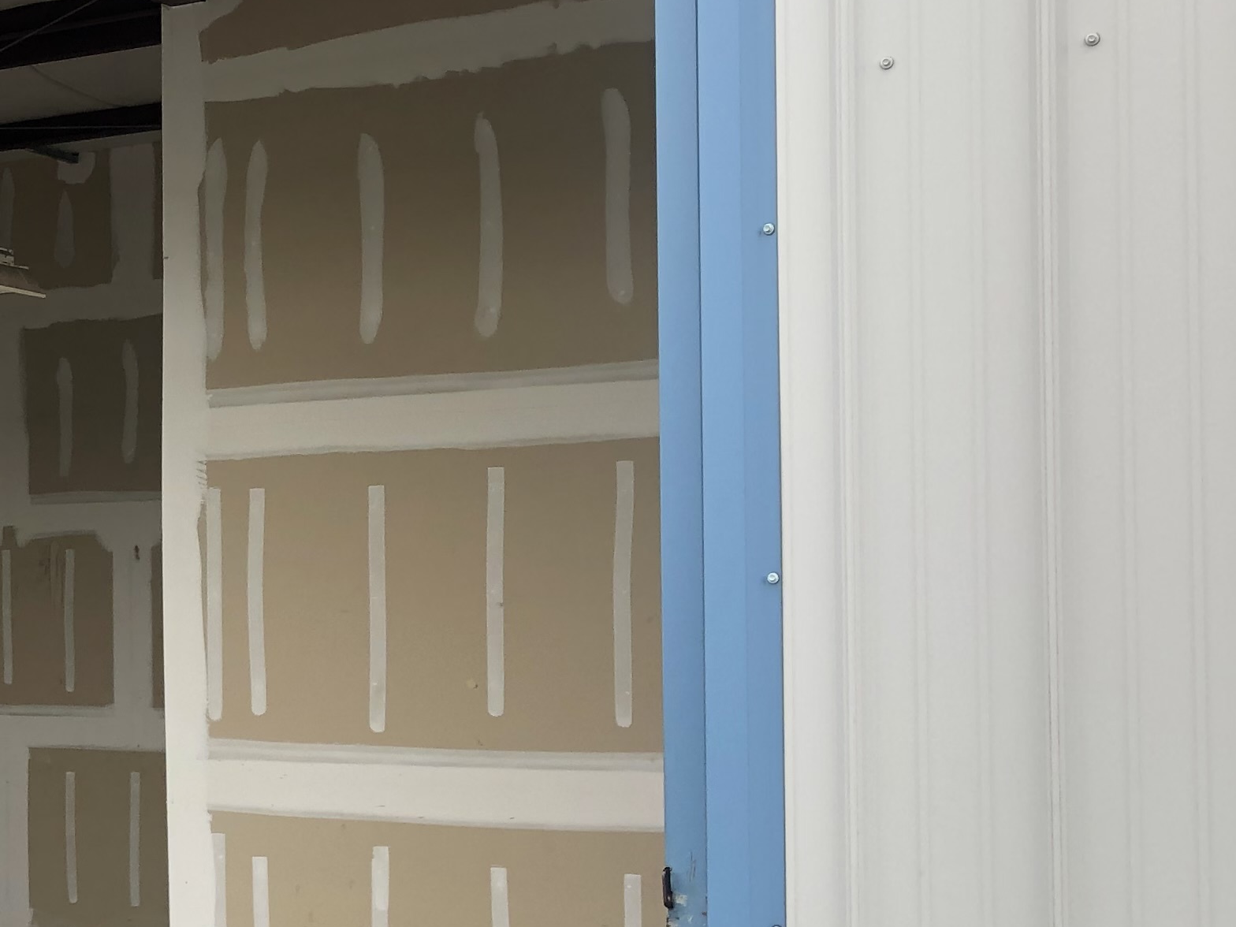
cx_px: -328
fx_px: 2571
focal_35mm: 72
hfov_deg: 24.0
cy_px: 539
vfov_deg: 20.4
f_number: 1.8
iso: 20
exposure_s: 1/171
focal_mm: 4
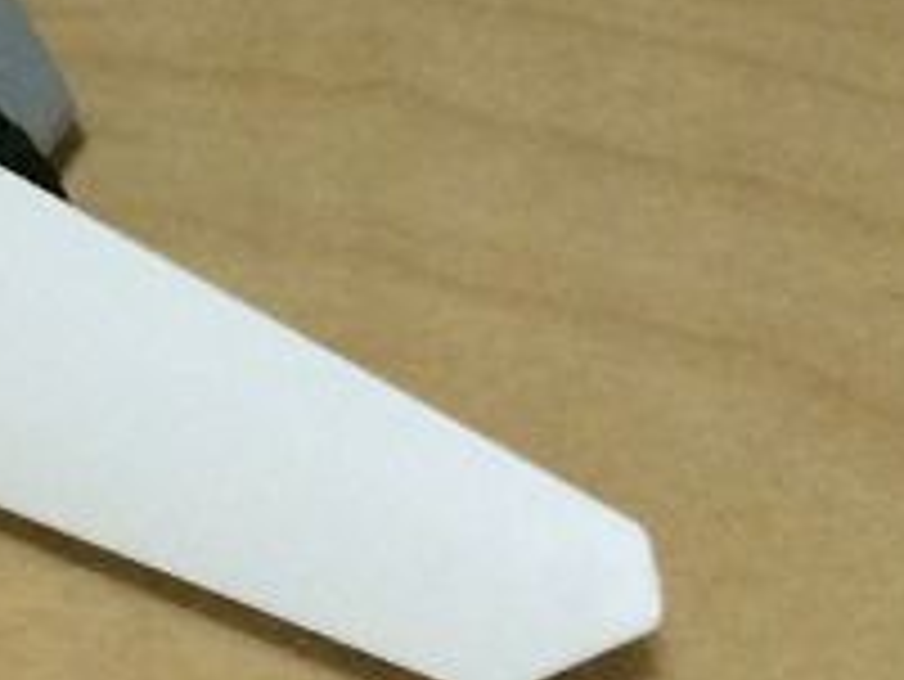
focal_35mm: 188
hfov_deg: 9.8
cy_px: -858
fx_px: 4913
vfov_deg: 7.5
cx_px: -850
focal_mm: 4.15
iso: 320
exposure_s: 1/15
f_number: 2.2
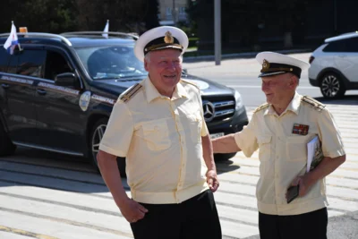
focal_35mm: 90
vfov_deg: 15.2
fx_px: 895
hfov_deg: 22.6
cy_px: 120
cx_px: 179
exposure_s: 1/2000
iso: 400
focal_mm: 60
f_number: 5.6
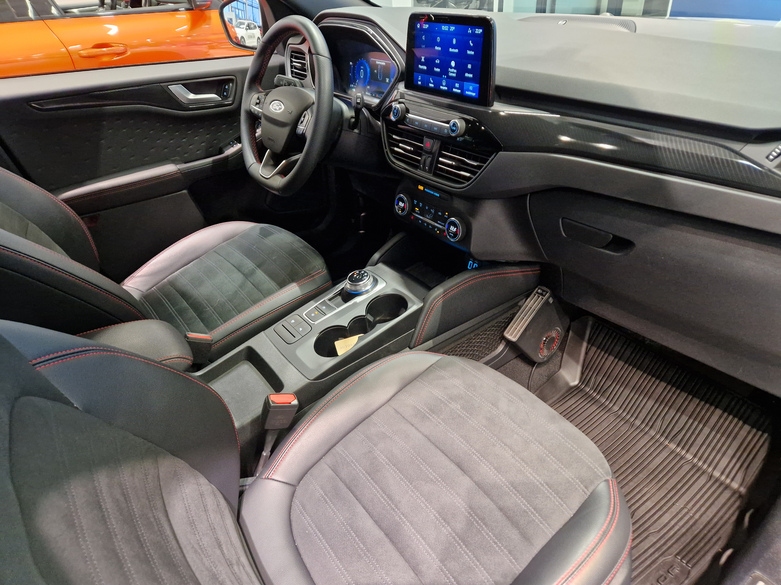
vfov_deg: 58.9
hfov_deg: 73.9
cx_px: 390
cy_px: 292
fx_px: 519
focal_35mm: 23
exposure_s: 1/100
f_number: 1.8
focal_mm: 5.4
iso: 640
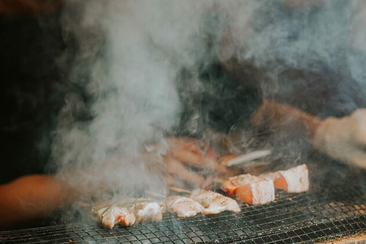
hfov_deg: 21.4
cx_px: 209
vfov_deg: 14.4
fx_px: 966
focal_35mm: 95
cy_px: 145
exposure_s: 1/80
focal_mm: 70
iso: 320
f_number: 2.8
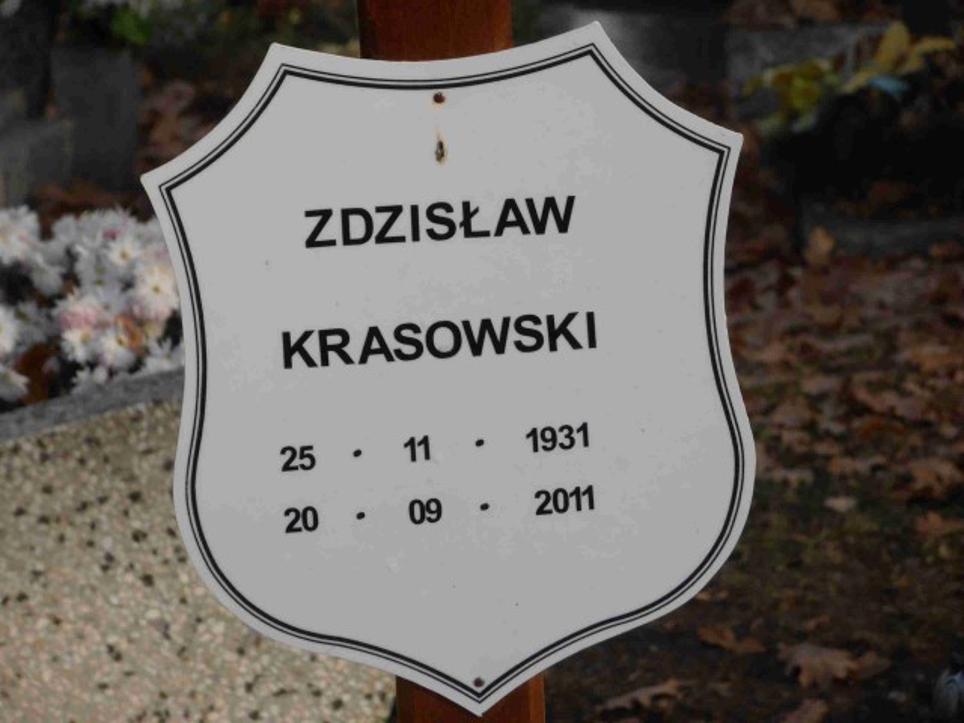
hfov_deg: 10.0
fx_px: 5514
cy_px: 362
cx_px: 482
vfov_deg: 7.5
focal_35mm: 198
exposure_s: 1/250
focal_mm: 35.05
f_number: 5.8
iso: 80
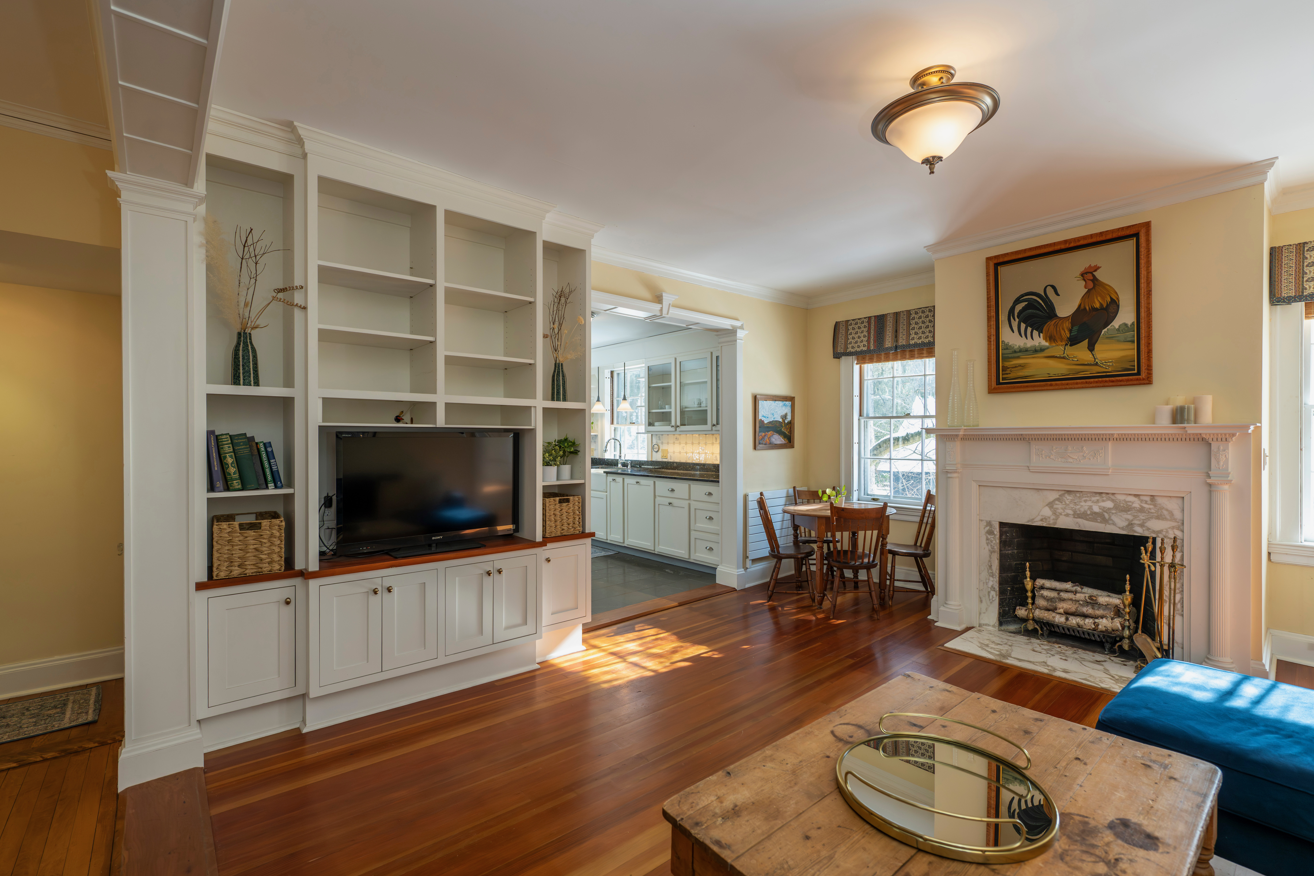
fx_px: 584
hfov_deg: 96.7
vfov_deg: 73.7
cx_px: 674
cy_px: 444
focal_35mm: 16
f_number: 4
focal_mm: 15
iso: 500
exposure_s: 1/200
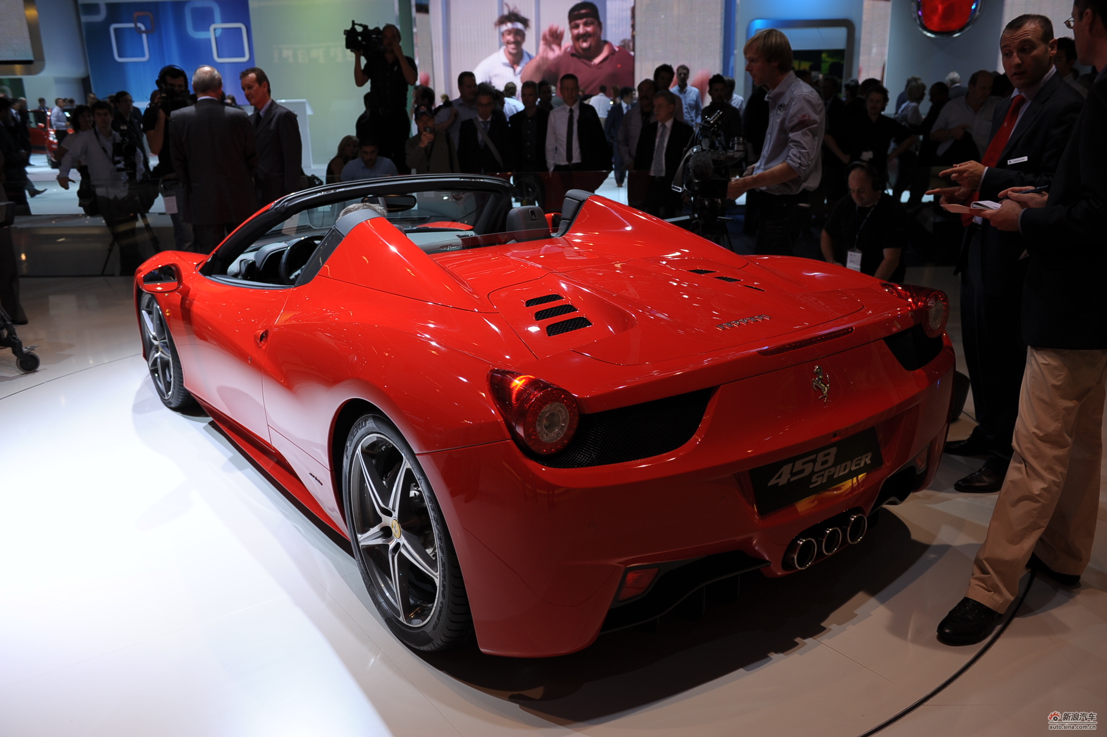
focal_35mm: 29
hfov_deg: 63.7
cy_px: 368
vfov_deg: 44.9
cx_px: 554
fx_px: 891
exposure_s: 1/500
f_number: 3.5
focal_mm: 29
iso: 450
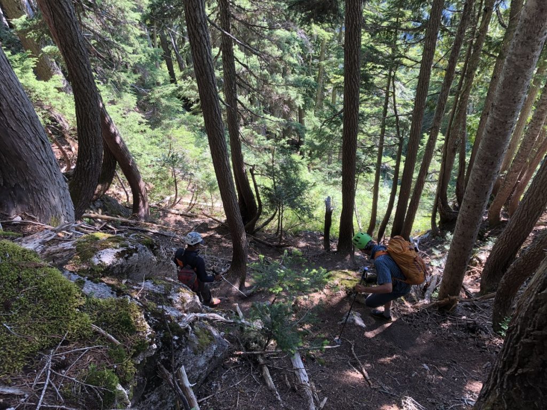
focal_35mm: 28
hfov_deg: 63.4
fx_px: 442
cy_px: 205
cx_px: 274
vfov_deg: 49.7
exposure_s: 1/120
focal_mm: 3.99
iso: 40
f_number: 1.8
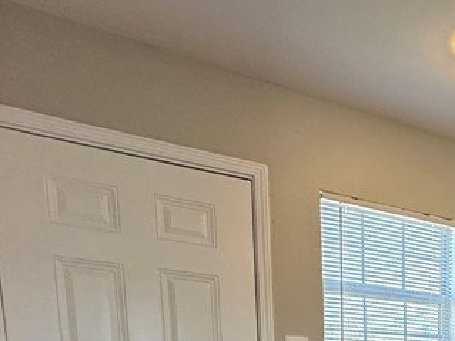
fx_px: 591
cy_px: 485
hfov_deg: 35.5
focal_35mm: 45
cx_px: 509
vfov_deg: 25.7
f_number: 2.2
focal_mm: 2.22
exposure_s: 1/120
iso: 160
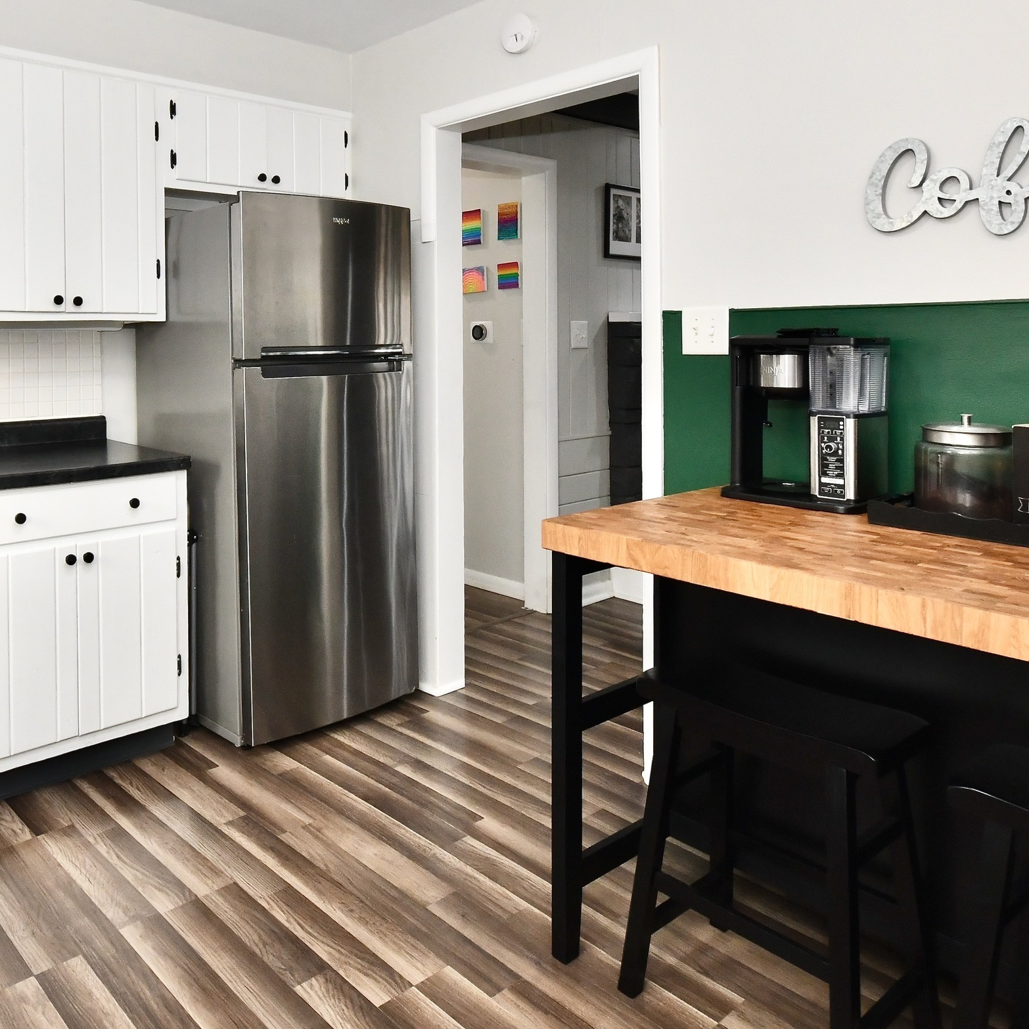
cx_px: 272
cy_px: 370
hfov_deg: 59.9
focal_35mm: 25
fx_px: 841
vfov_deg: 61.8
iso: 640
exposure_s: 1/60
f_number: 6.3
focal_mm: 10
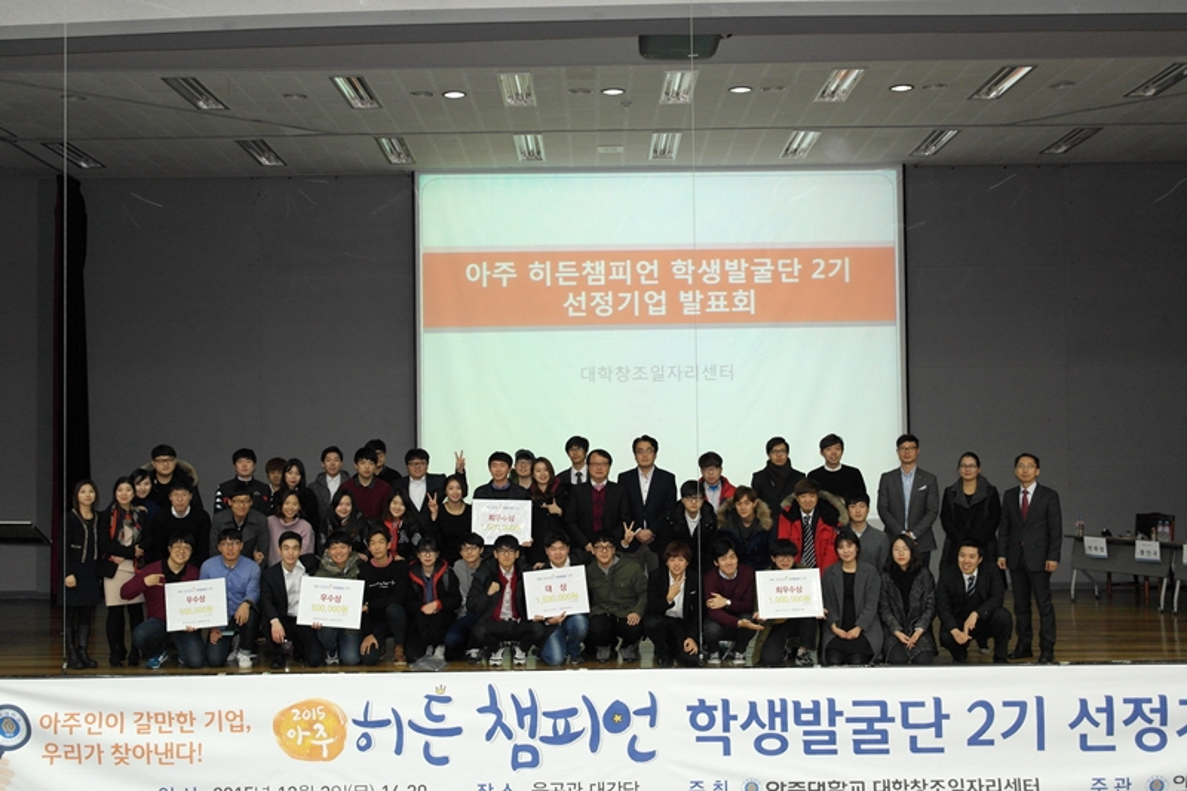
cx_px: 594
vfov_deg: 31.2
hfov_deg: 45.4
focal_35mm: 43
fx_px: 1417
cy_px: 396
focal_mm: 28
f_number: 4
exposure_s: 1/50
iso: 800
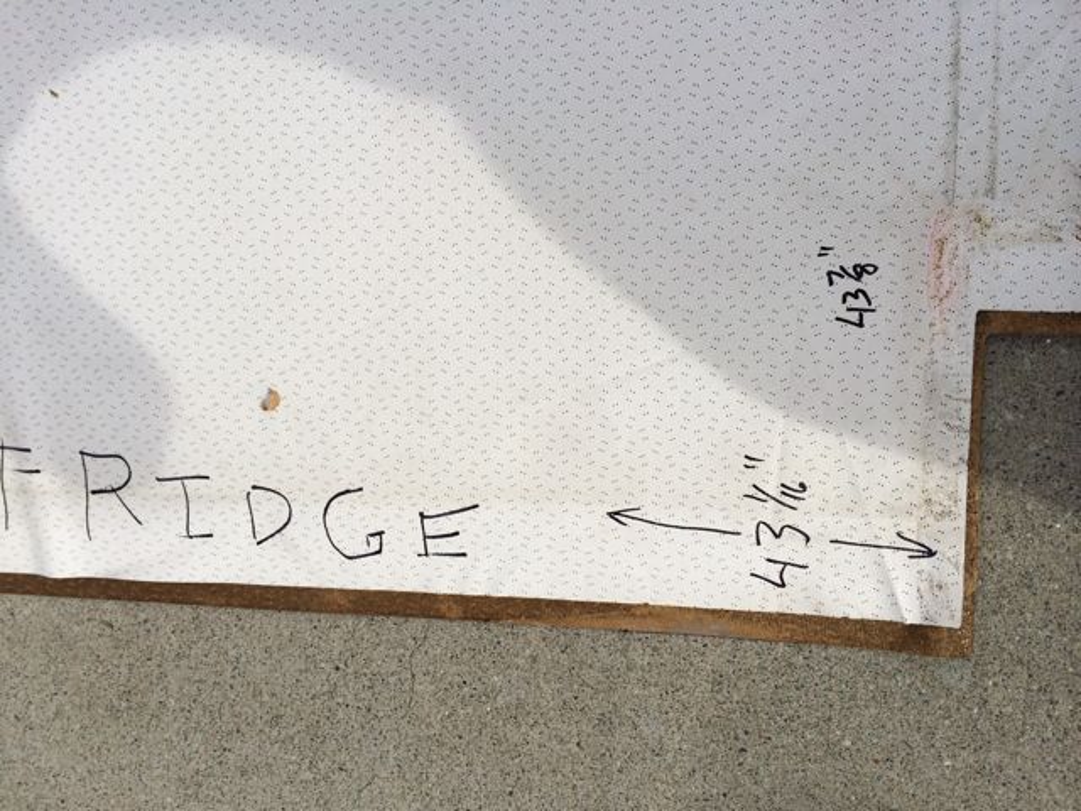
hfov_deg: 60.0
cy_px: 406
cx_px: 540
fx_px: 937
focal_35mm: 30
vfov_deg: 46.8
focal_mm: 4.12
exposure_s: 1/3425
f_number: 2.2
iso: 40
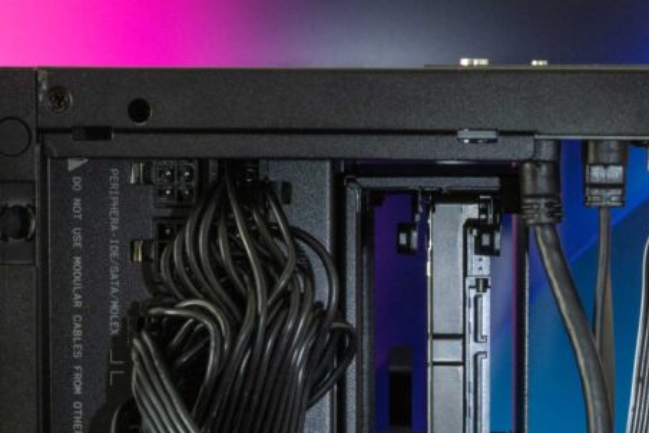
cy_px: 357
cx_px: 401
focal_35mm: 140
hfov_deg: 14.7
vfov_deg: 9.8
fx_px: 2521
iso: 1600
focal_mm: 55
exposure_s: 1/15
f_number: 16
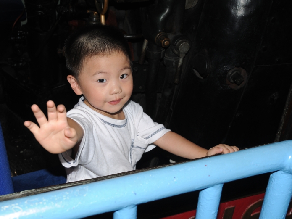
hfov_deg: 36.1
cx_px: 128
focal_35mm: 53
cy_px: 111
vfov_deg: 27.5
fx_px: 447
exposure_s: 1/60
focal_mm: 32
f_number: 7.1
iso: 320
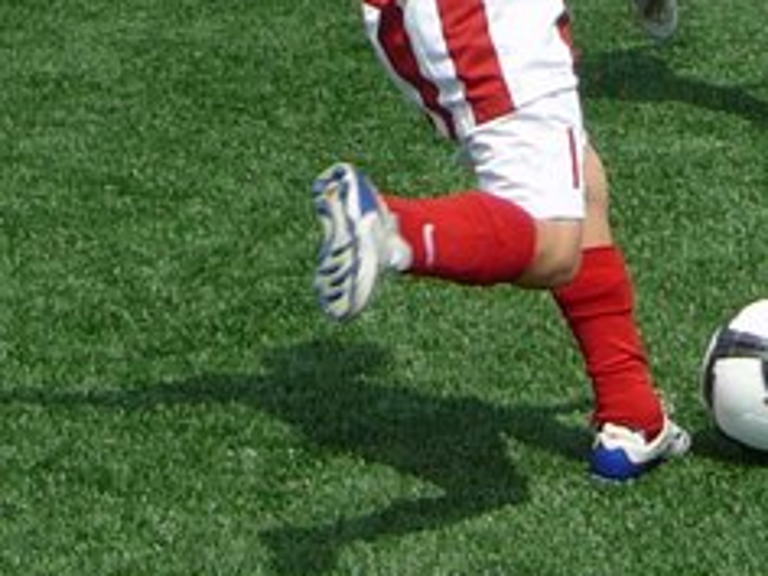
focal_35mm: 208
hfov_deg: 9.5
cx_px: 534
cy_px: -241
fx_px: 4615
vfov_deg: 7.1
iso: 80
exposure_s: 1/400
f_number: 5.6
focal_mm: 7.3
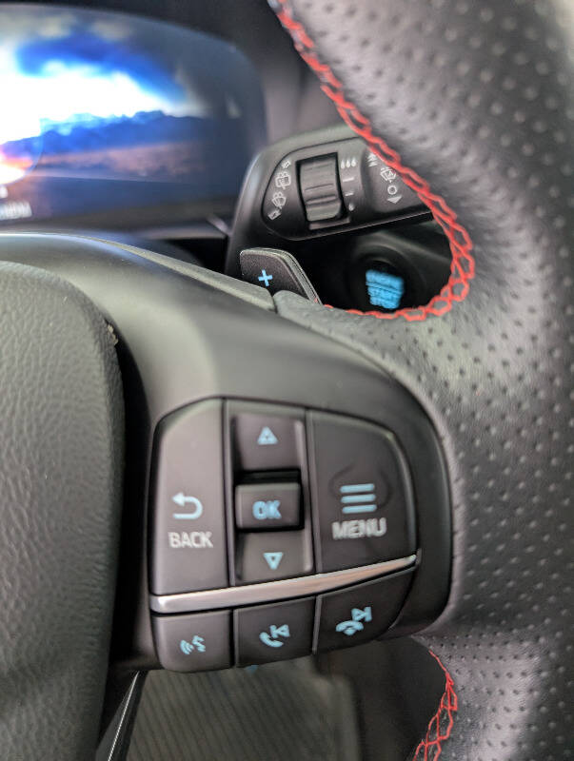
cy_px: 380
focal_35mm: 24
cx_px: 287
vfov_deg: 71.5
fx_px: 529
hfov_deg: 57.0
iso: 608
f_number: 1.68
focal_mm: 6.9
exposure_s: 1/61
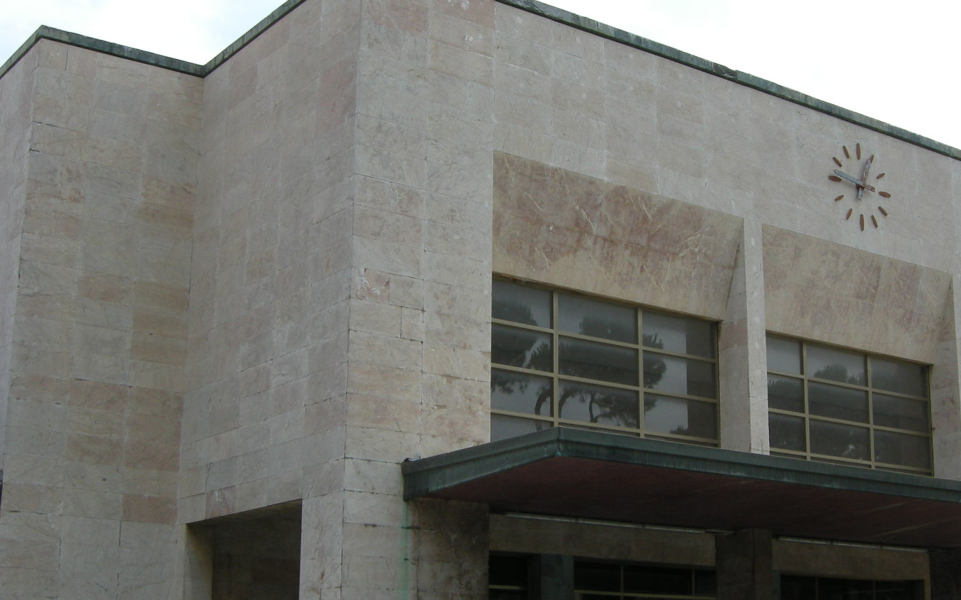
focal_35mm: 58
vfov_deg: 22.3
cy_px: 378
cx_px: 606
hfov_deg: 34.9
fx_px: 1519
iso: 64
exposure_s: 1/263
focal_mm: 7.5
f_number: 5.4
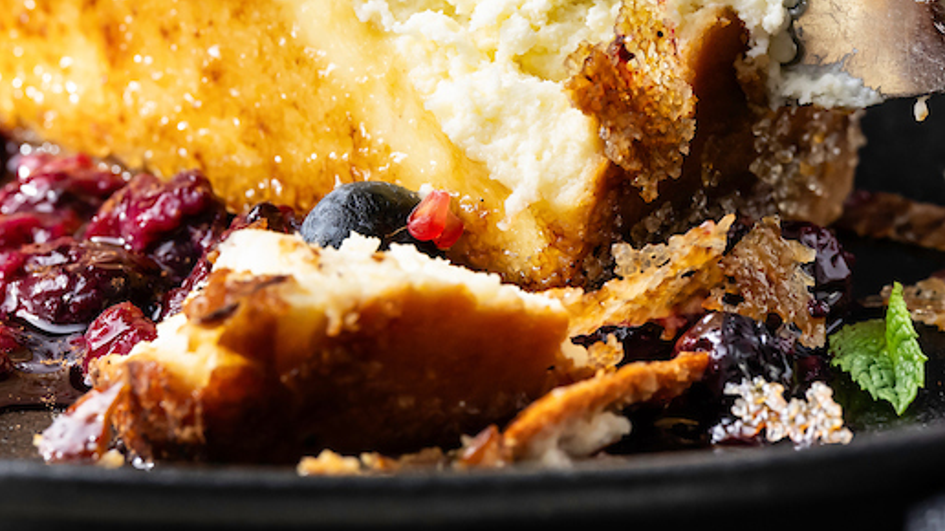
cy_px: -75
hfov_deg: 4.8
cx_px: 390
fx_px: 11299
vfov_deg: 2.7
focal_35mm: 451
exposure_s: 1/60
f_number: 7.1
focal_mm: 185
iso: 1000
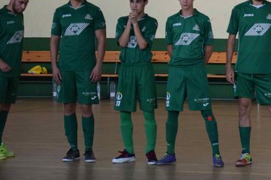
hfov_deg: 11.5
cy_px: 61
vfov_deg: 7.7
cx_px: 270
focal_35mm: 177
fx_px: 1332
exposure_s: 1/500
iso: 2800
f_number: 4
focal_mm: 55
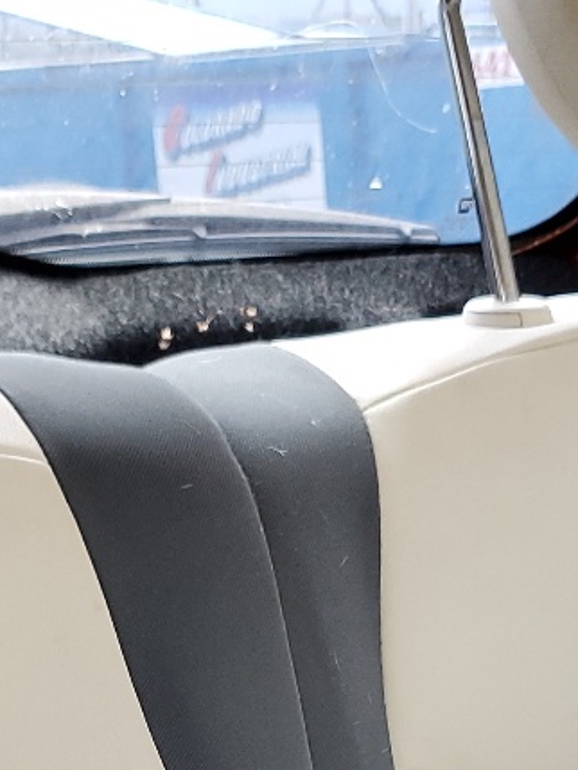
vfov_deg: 19.3
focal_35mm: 97
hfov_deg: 15.2
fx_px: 2158
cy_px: 860
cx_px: 221
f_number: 1.5
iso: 73
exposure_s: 1/120
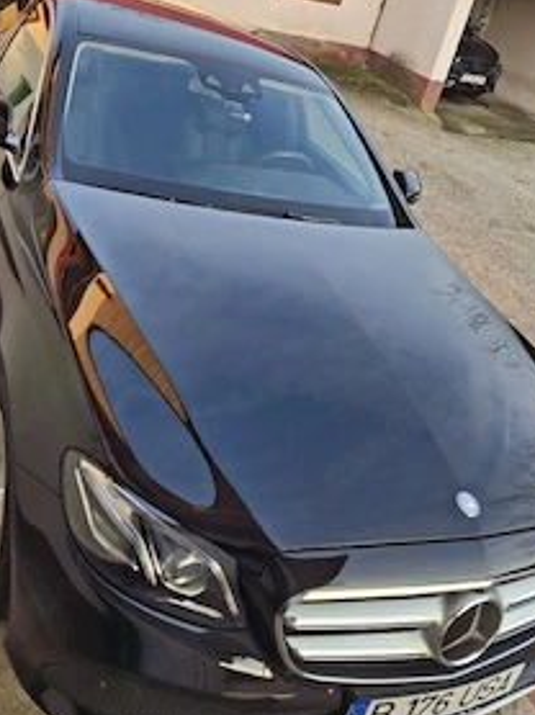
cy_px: 257
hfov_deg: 39.6
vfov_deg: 50.7
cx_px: 257
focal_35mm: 36
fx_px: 743
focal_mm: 4.69
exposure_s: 1/192
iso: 25
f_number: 1.8
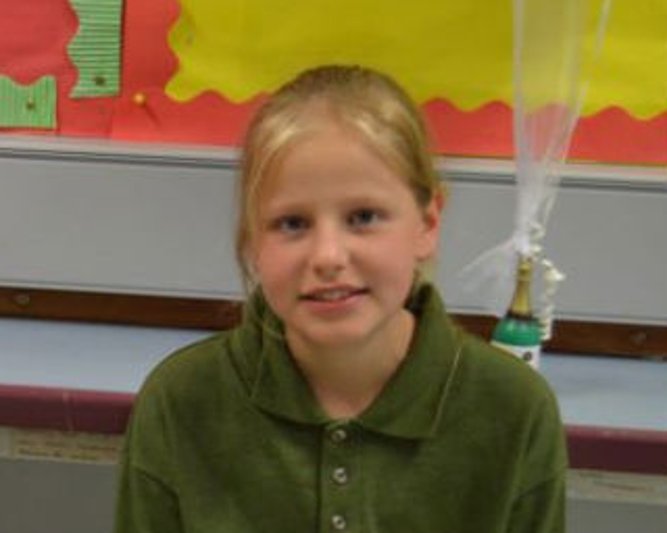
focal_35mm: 138
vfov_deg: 11.1
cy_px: 527
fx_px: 2724
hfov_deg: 13.2
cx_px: -350
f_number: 4.8
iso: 1000
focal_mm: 32
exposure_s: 1/60
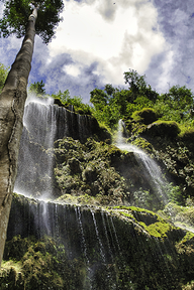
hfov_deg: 26.7
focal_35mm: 50
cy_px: 160
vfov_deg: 39.6
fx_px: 404
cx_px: 54
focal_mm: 24
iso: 100
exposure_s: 1/800
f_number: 2.8
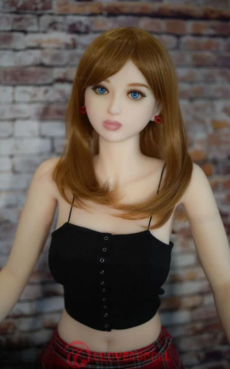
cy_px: 183
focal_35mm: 52
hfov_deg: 24.9
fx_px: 522
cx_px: 116
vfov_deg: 38.9
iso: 160
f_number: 1.4
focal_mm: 50
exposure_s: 1/200
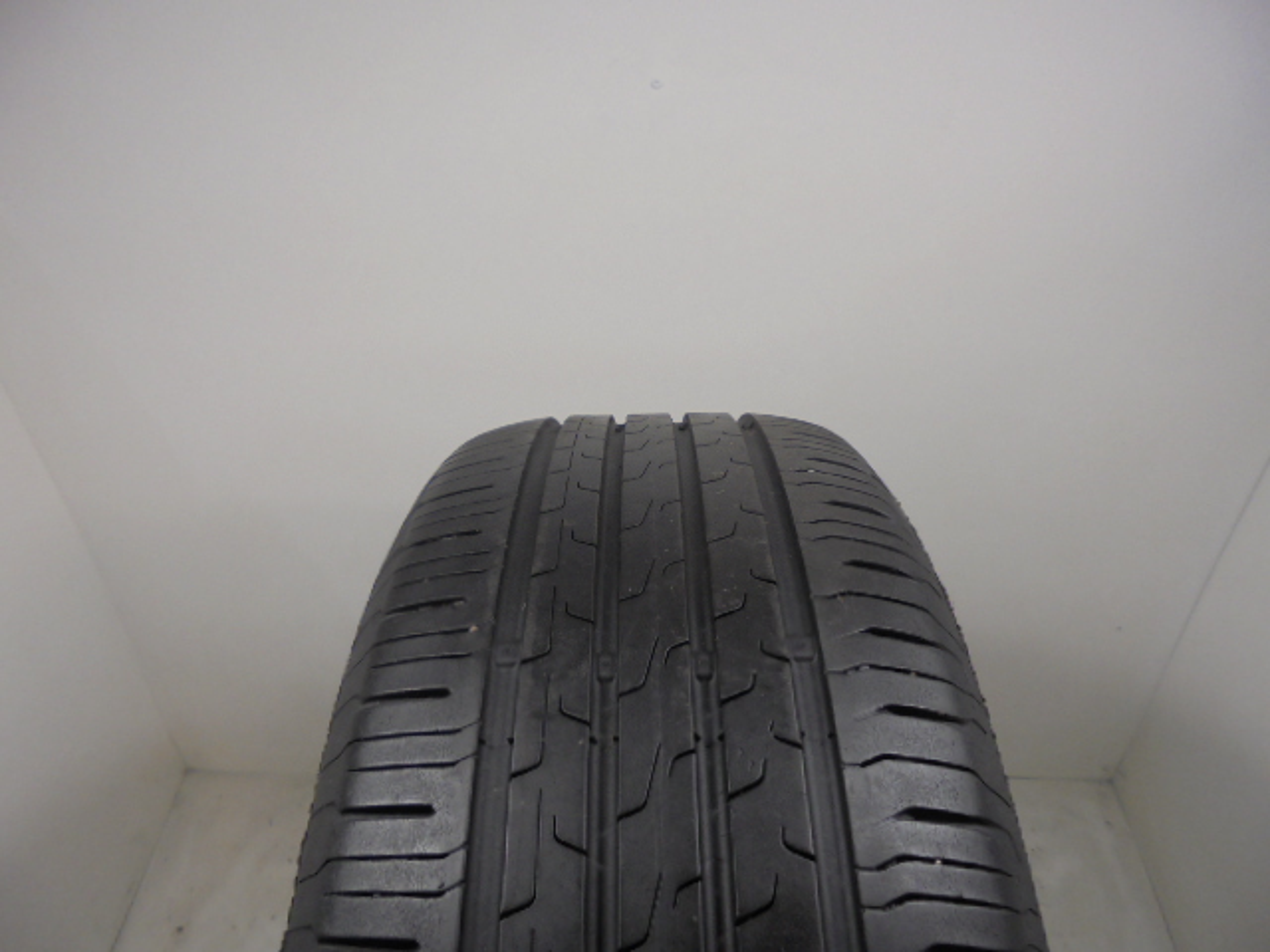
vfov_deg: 53.1
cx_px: 635
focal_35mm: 26
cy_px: 476
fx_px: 954
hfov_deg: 67.3
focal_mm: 4.6
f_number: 3.5
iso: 100
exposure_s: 1/30
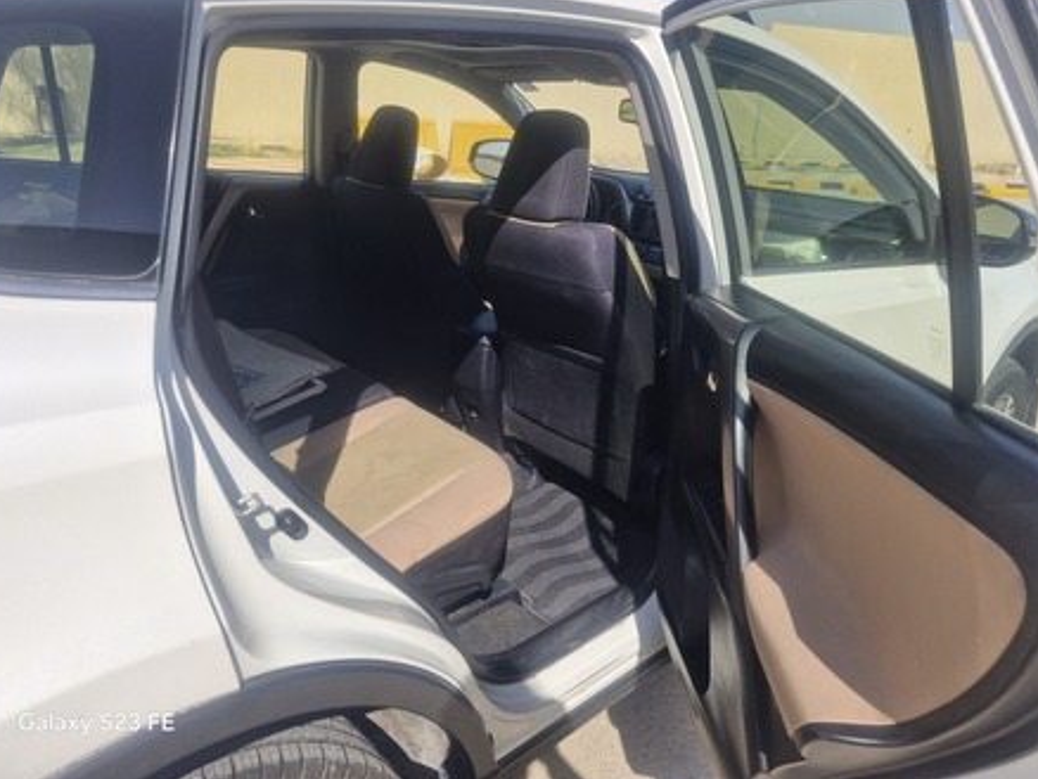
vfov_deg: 56.9
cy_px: 378
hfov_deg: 71.6
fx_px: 720
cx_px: 508
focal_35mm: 24
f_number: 1.8
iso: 50
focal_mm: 5.54
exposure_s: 1/1580
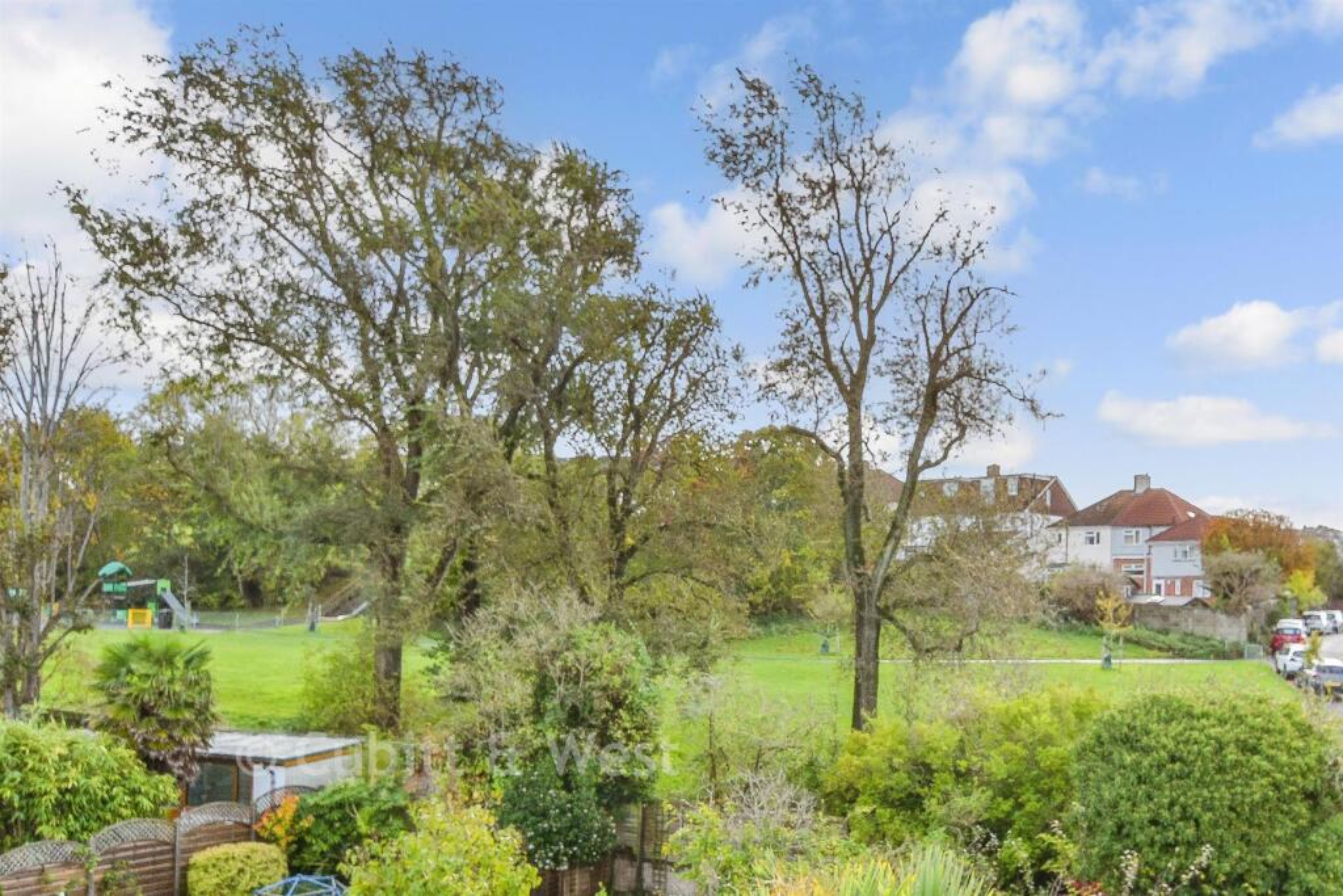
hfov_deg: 61.9
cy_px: 448
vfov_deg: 43.6
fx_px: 1119
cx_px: 672
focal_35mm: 30
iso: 200
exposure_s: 1/160
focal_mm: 20
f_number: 8
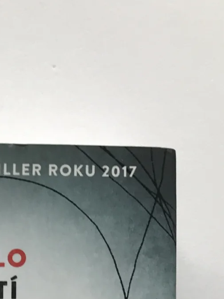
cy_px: 537
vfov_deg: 15.8
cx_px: -77
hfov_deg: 13.4
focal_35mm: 106
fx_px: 915
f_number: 1.8
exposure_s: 1/126
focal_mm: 3.99
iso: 20
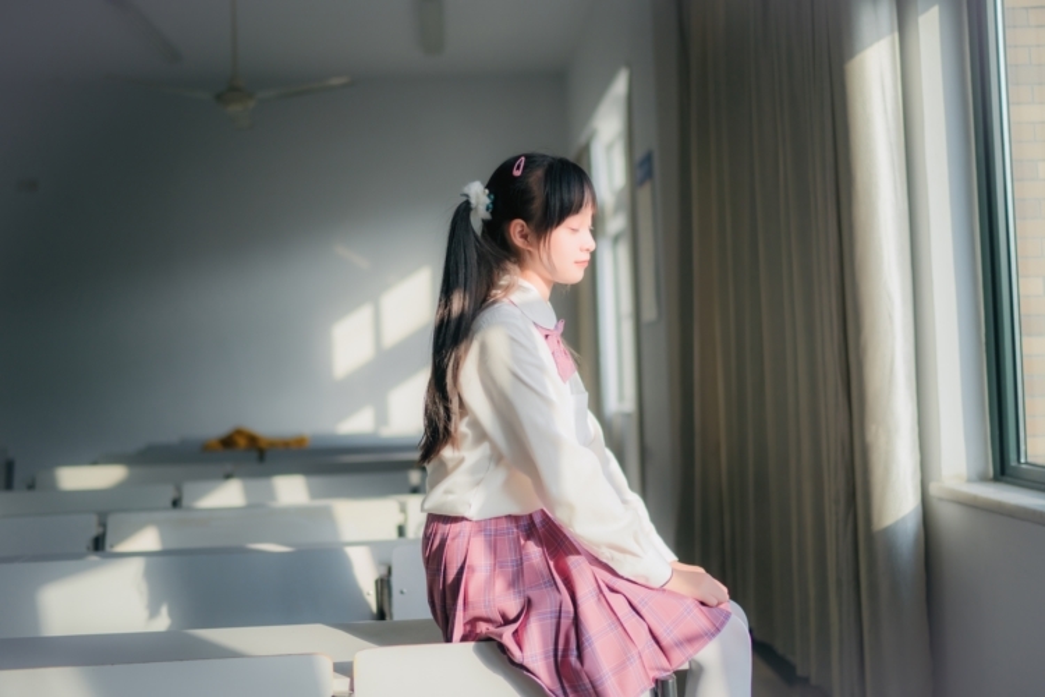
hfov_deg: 54.4
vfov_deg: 37.9
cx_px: 522
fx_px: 1016
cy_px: 348
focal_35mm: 35
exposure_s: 1/3200
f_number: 1.4
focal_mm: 35
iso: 125
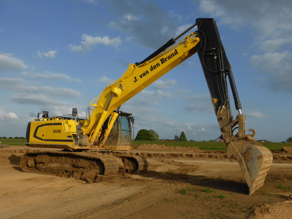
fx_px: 253
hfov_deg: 60.0
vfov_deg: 46.8
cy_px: 110
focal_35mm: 30
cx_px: 146
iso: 100
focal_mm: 5.4
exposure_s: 1/1000
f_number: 3.6
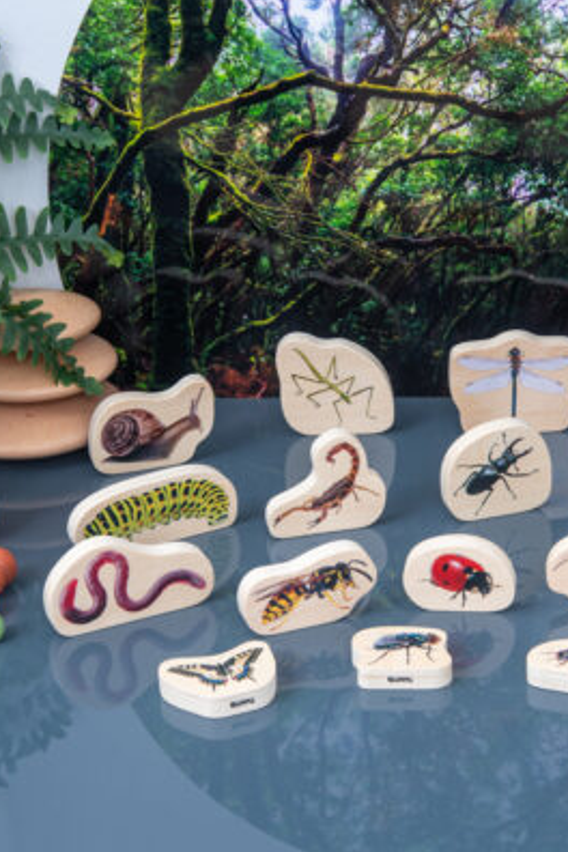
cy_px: 423
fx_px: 2224
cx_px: 430
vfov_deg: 21.7
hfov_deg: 14.5
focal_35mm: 94
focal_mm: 62
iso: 125
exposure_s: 1/60
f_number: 7.1
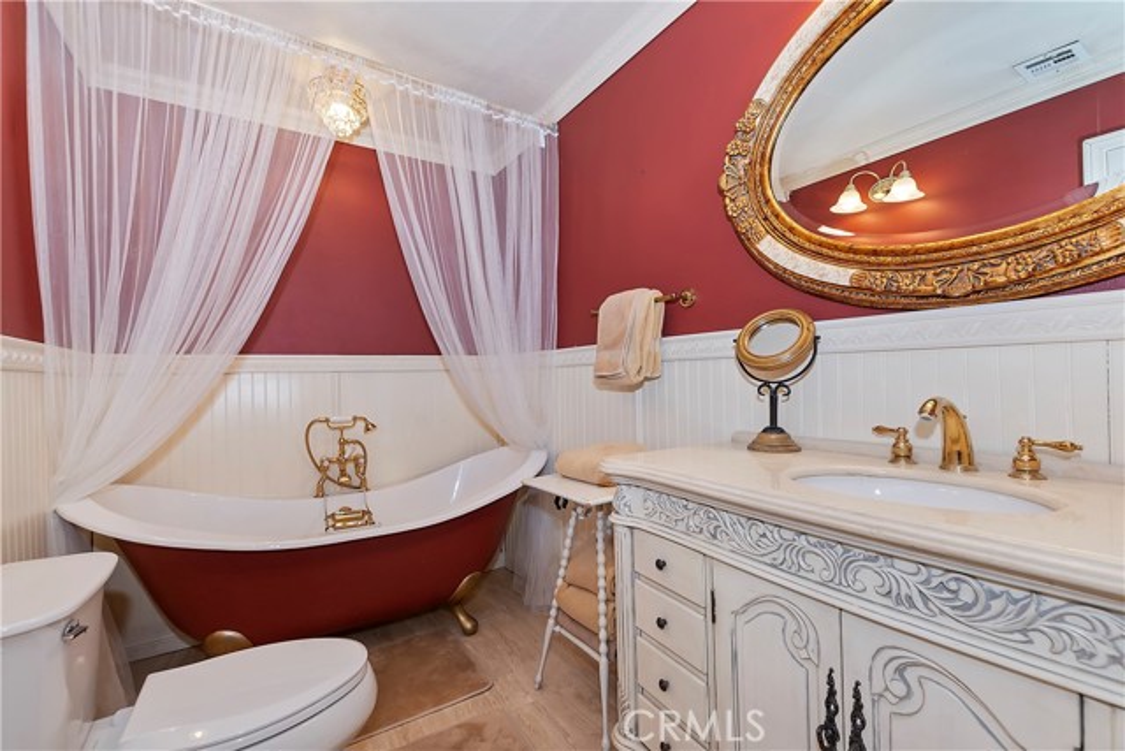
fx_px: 469
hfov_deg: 100.4
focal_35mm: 15
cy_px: 376
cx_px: 562
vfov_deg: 77.4
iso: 400
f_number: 8
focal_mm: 10
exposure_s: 1/30
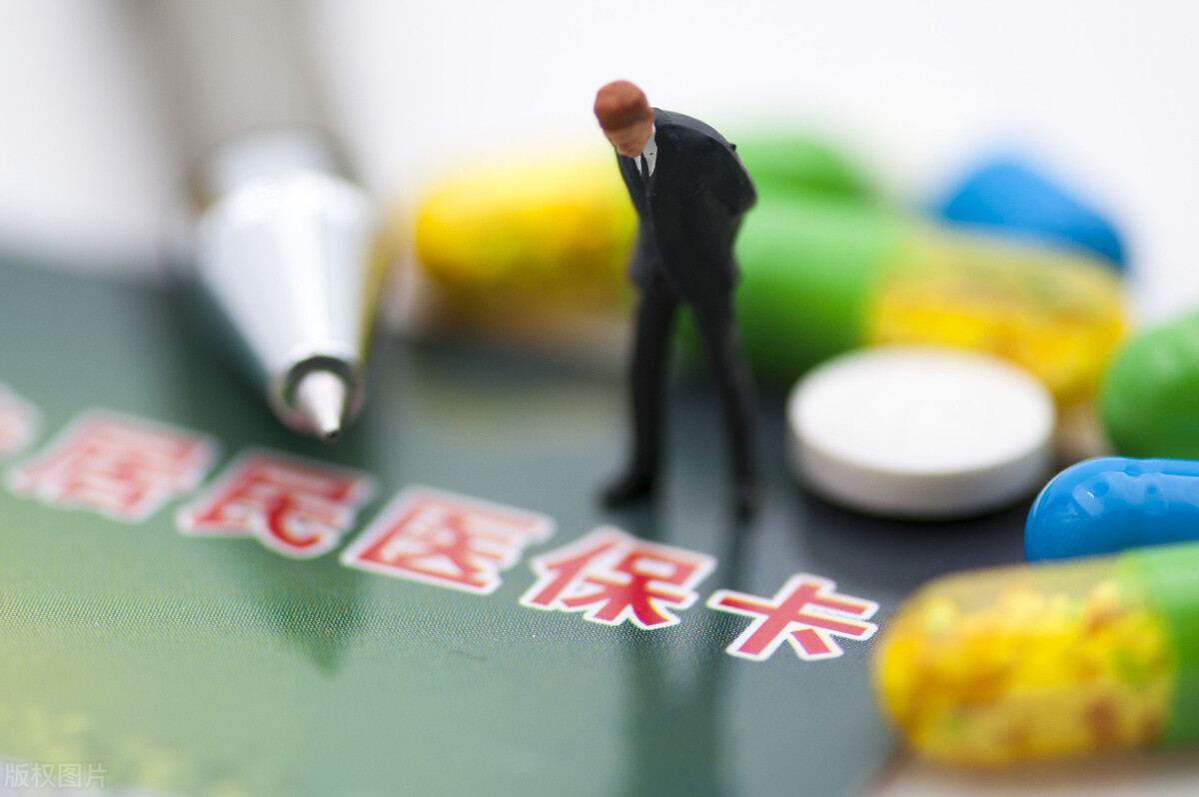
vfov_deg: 8.7
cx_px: 600
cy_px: 398
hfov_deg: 13.1
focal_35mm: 158
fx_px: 5239
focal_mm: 105
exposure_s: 1/500
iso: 200
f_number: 3.3
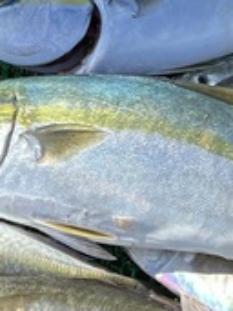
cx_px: 362
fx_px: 1168
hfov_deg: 10.9
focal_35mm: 130
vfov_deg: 13.6
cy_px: -251
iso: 50
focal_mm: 5.96
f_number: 1.6
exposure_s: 1/1016
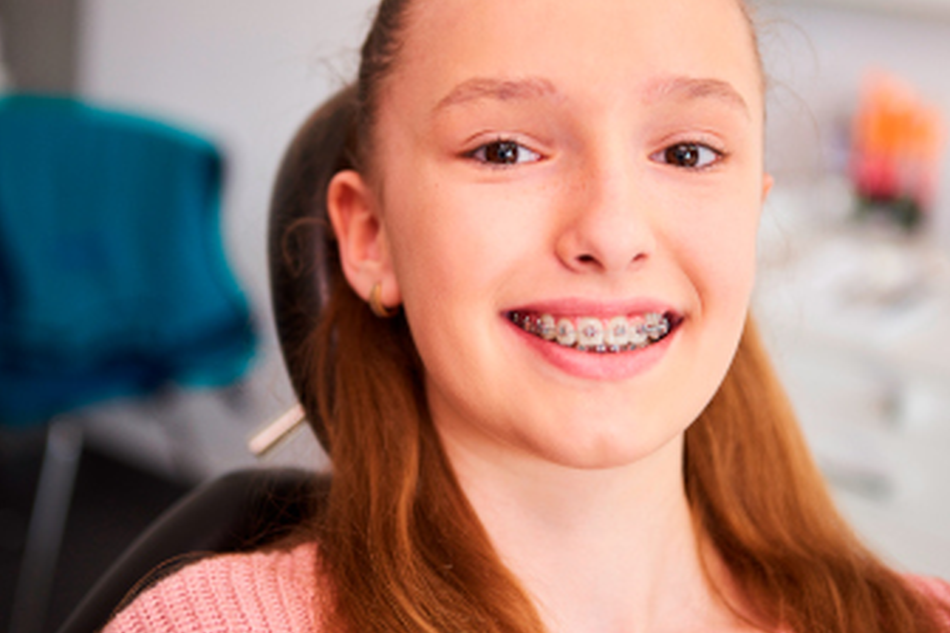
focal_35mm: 69
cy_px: 273
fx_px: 1821
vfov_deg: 19.7
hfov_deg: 29.2
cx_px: 500
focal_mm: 58
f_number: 2.8
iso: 250
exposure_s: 1/100
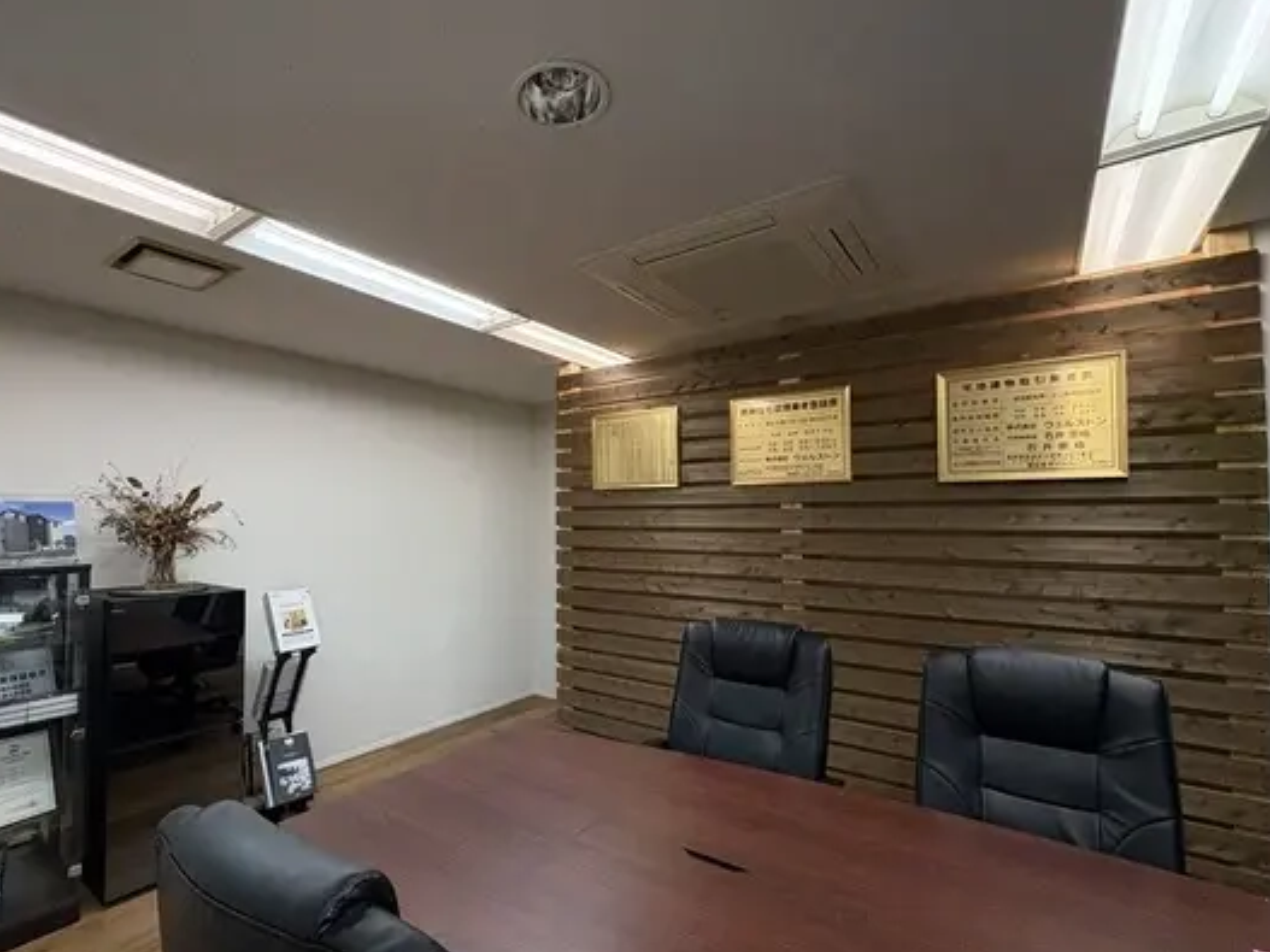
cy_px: 496
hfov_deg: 90.5
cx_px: 545
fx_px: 624
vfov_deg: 74.7
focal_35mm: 17
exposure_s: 1/100
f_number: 2.2
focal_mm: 2.22
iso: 200
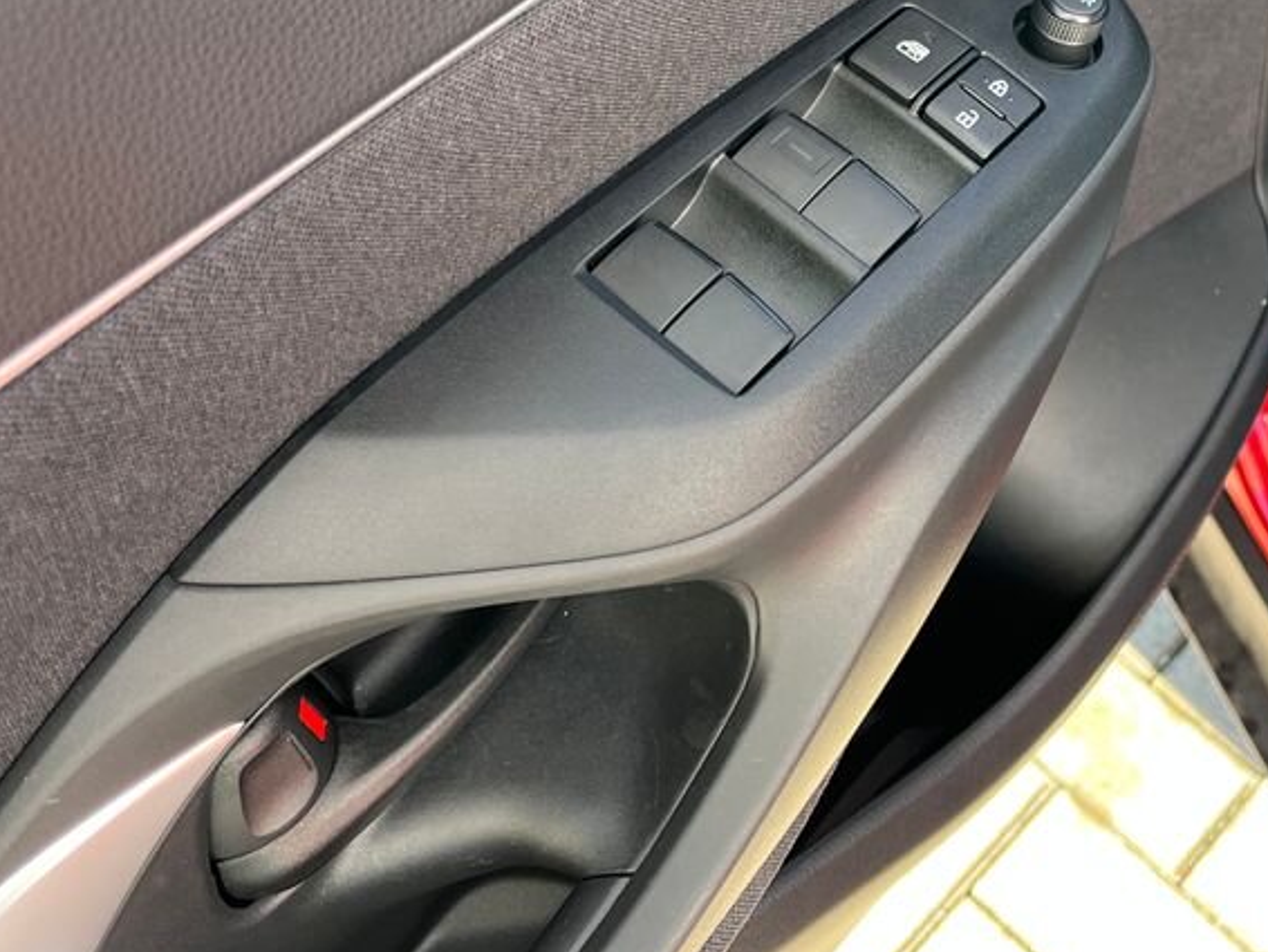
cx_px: 869
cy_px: 152
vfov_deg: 30.0
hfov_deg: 39.8
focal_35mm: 47
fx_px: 1722
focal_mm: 5.1
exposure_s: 1/121
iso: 80
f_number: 1.6
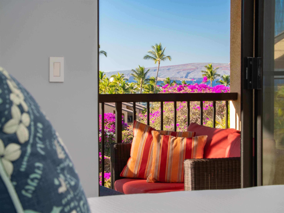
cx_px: 142
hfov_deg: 22.2
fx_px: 722
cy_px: 106
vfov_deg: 16.8
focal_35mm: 88
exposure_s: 1/25
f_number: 11
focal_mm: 44
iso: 400
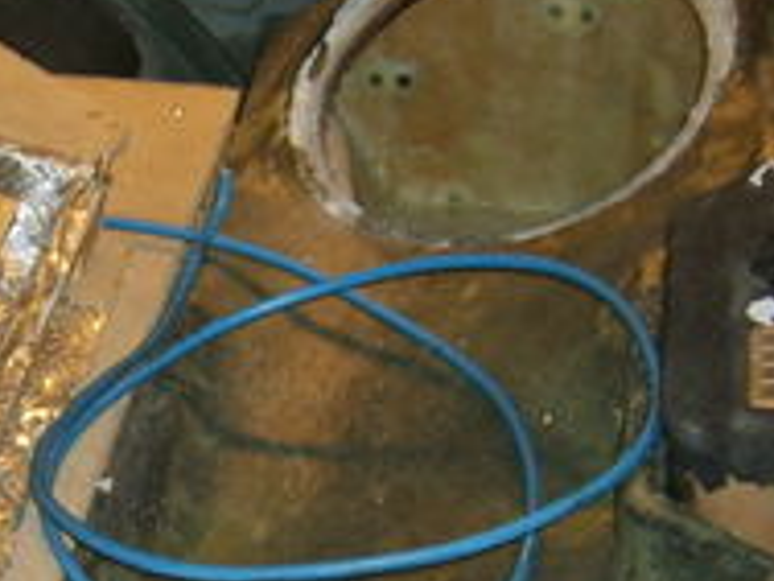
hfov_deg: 16.4
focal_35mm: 119
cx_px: 119
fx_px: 2661
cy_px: 433
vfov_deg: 12.4
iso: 100
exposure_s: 1/30
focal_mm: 5.8
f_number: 2.8
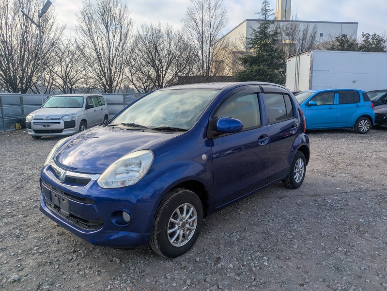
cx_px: 194
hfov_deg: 69.4
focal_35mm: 25
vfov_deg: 54.9
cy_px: 146
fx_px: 280
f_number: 1.89
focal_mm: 5.43
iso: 48
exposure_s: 1/1821
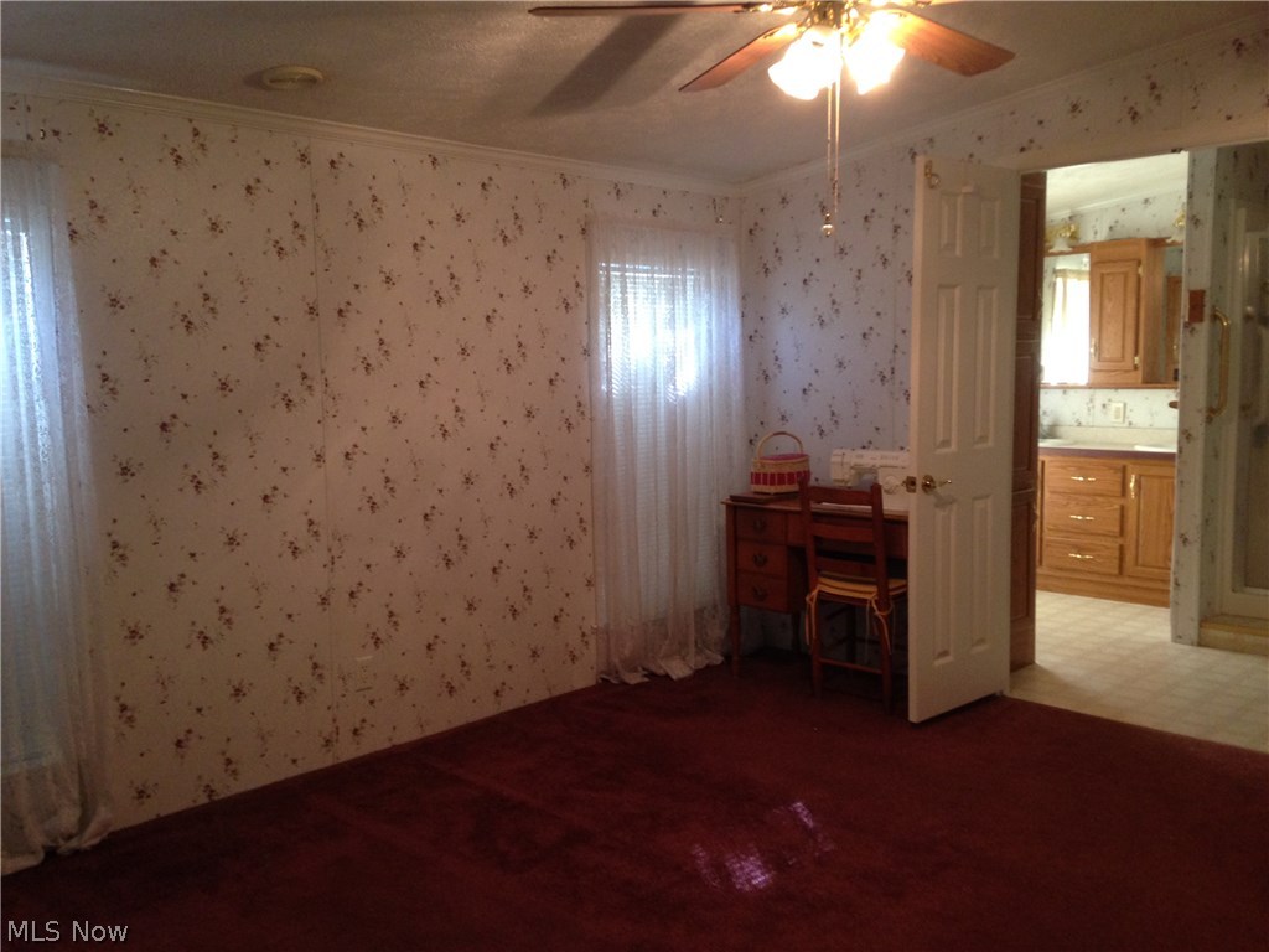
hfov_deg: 55.4
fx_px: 1210
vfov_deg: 42.9
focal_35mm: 33
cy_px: 476
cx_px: 634
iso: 160
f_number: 2.4
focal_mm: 4.12
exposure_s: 1/20
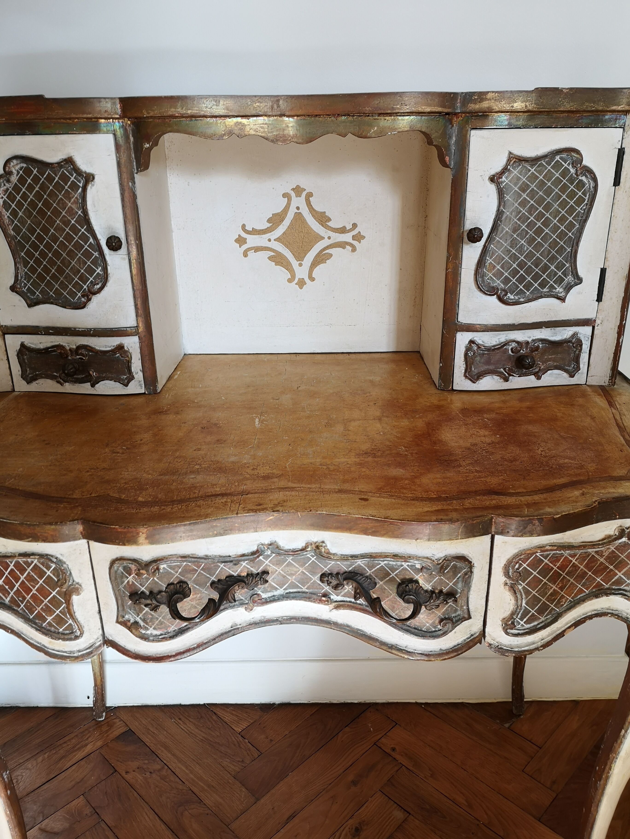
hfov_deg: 51.4
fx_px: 655
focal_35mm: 27
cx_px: 315
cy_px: 420
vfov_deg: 65.3
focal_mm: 3.95
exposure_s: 1/50
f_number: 1.8
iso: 100
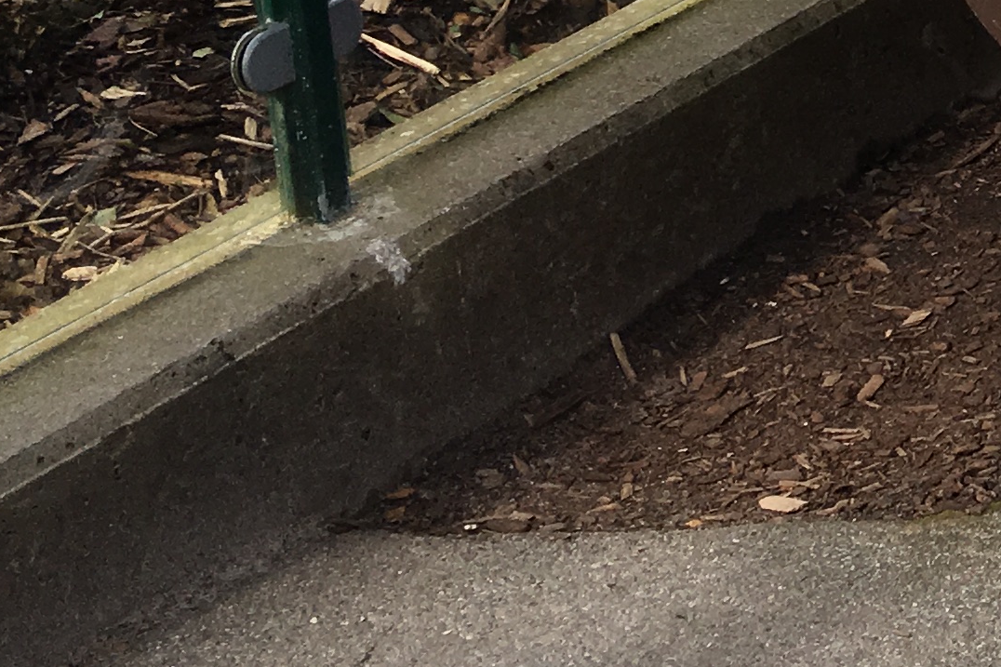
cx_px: 1641
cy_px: -355
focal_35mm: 113
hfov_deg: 16.1
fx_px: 3141
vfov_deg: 11.6
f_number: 2.2
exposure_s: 1/845
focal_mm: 4.15
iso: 25
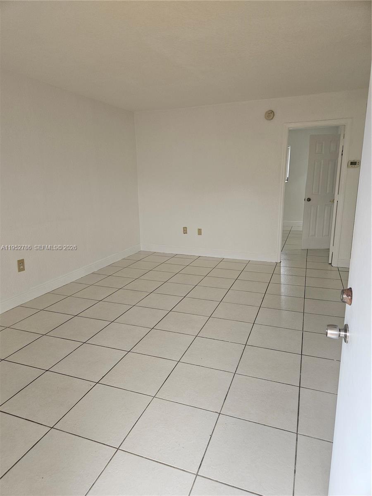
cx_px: 186
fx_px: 330
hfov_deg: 58.9
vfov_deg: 73.9
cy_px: 248
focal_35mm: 23
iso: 100
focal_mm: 5.4
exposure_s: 1/120
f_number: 1.8
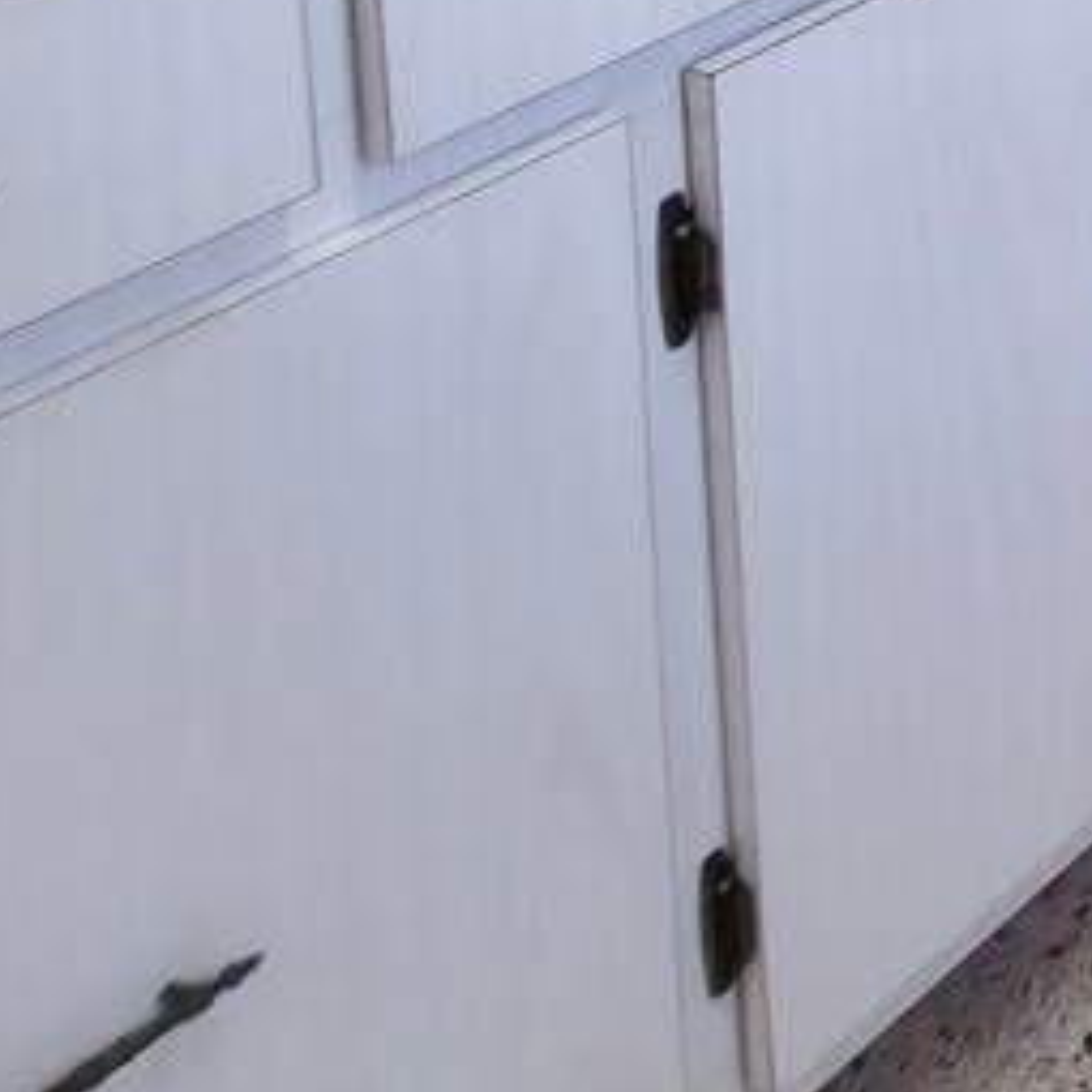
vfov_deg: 18.4
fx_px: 2570
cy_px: -921
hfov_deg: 16.2
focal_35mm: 72
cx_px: 2372
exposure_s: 1/60
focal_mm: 2.2
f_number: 1.9
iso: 125
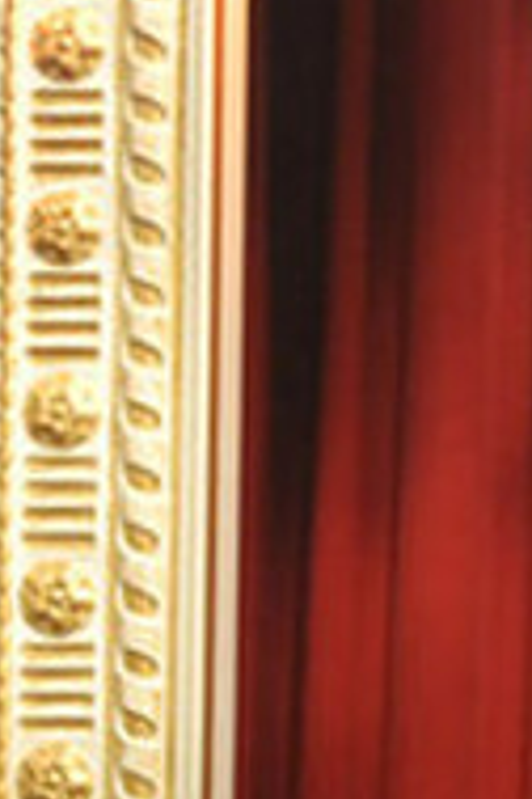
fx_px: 6384
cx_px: 1368
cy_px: 922
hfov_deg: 4.6
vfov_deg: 7.1
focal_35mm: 288
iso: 3200
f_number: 4
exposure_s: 1/125
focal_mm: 70
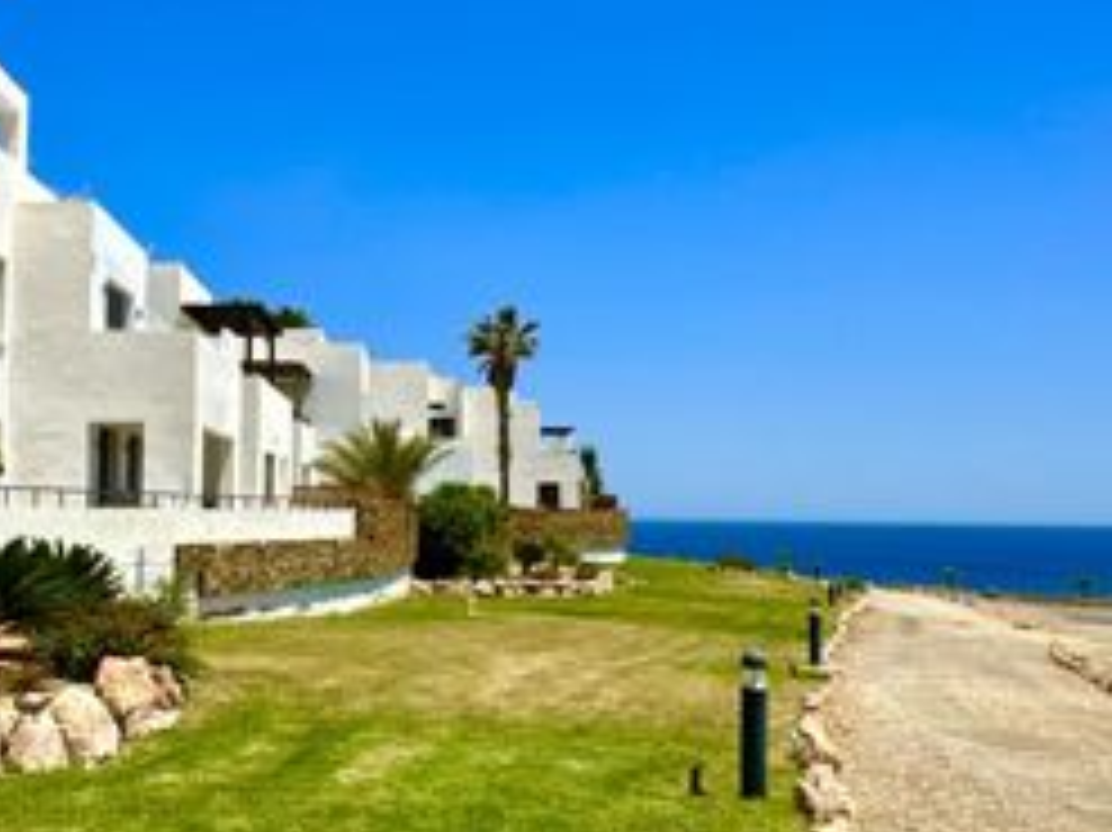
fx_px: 1284
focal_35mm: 40
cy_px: 387
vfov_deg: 35.9
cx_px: 254
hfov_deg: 44.9
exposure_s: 1/3509
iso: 40
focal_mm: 2.22
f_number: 2.2
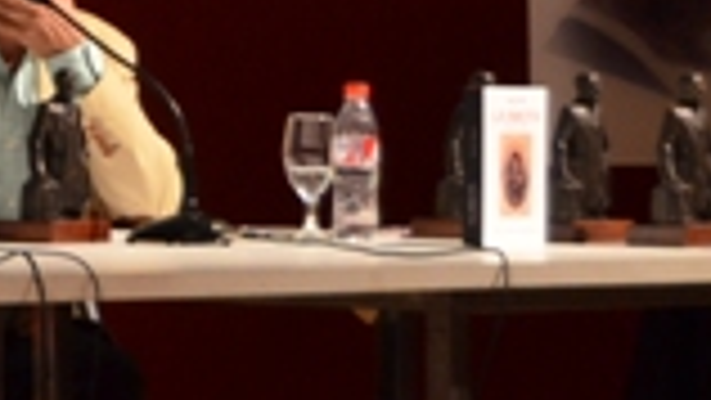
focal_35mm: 267
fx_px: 5035
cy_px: -31
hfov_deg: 7.7
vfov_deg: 4.5
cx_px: -698
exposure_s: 1/30
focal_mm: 42
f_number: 5
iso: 2000
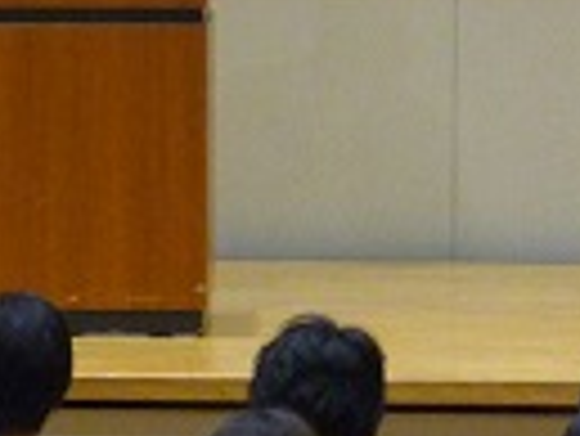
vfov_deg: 4.0
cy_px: 25
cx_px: -7
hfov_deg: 5.3
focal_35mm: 375
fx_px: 6289
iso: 400
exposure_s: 1/25
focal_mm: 12.4
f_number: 4.1
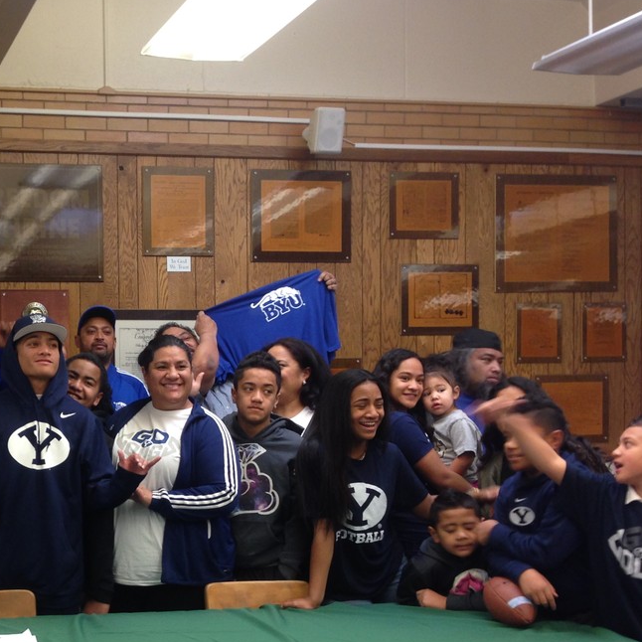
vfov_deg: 28.3
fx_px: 1259
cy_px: 458
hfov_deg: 27.5
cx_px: 57
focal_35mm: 60
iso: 64
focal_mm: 4.12
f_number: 2.4
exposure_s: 1/20
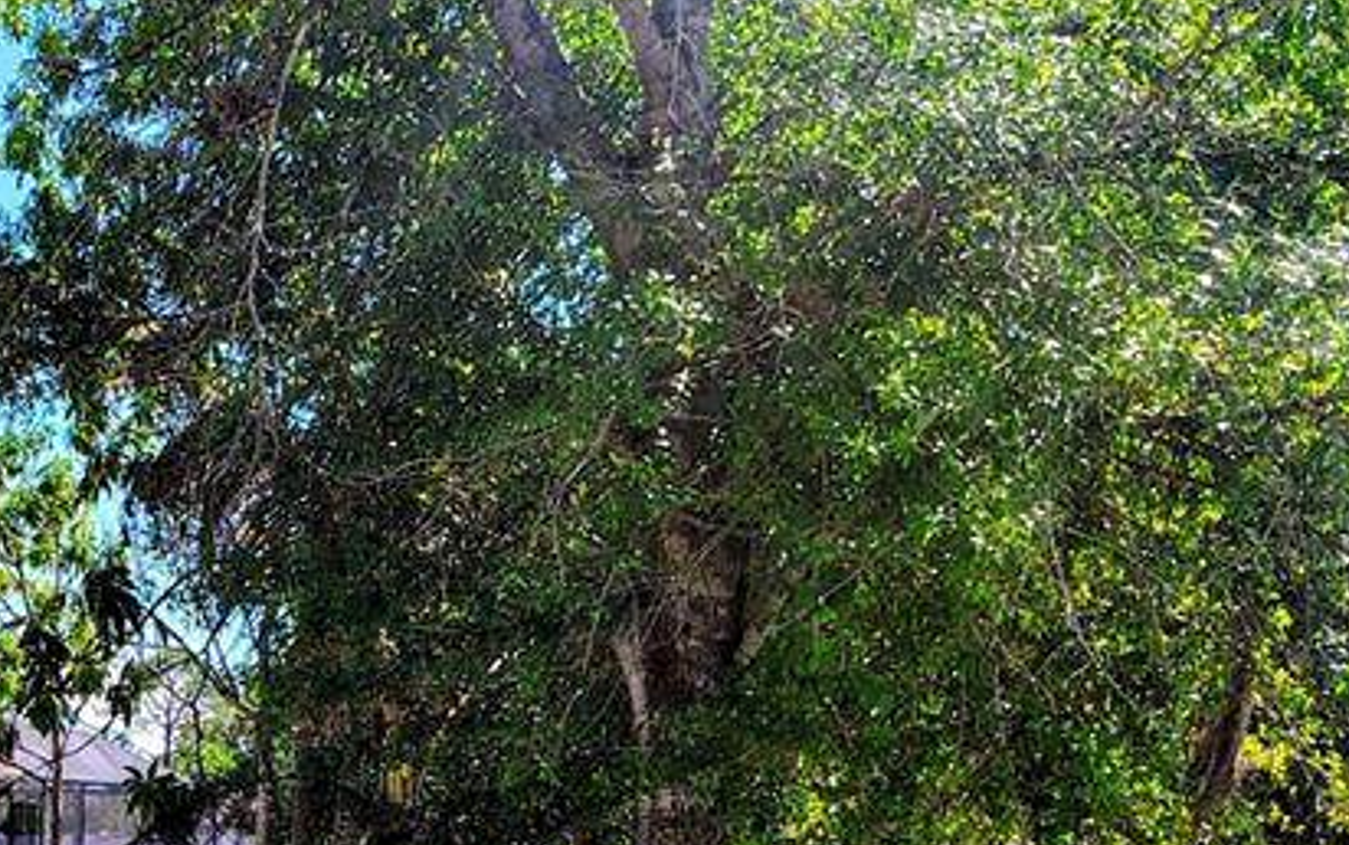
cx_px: -46
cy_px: 779
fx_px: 2317
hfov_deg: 29.9
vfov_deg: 20.2
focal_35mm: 63
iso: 100
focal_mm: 5.56
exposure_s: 1/661
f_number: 1.8
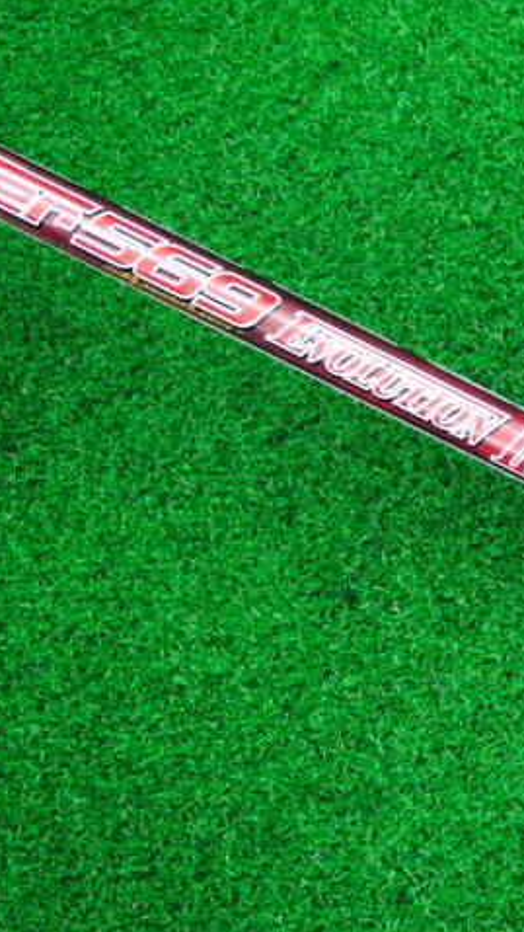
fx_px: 1333
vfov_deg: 38.5
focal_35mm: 54
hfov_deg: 21.4
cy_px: 466
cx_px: 538
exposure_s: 1/250
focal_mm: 6.42
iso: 3200
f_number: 3.6
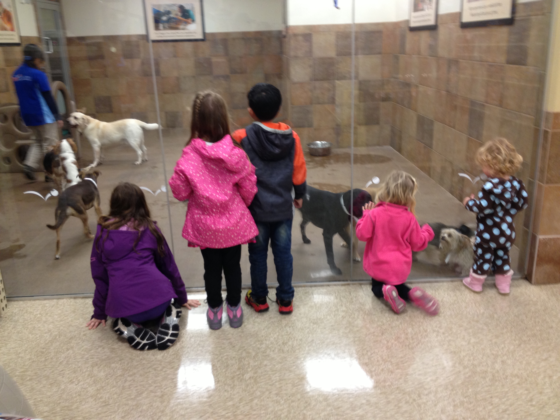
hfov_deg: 52.6
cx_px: 280
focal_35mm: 35
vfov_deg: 40.7
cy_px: 210
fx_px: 566
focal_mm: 4.28
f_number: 2.4
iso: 100
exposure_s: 1/20
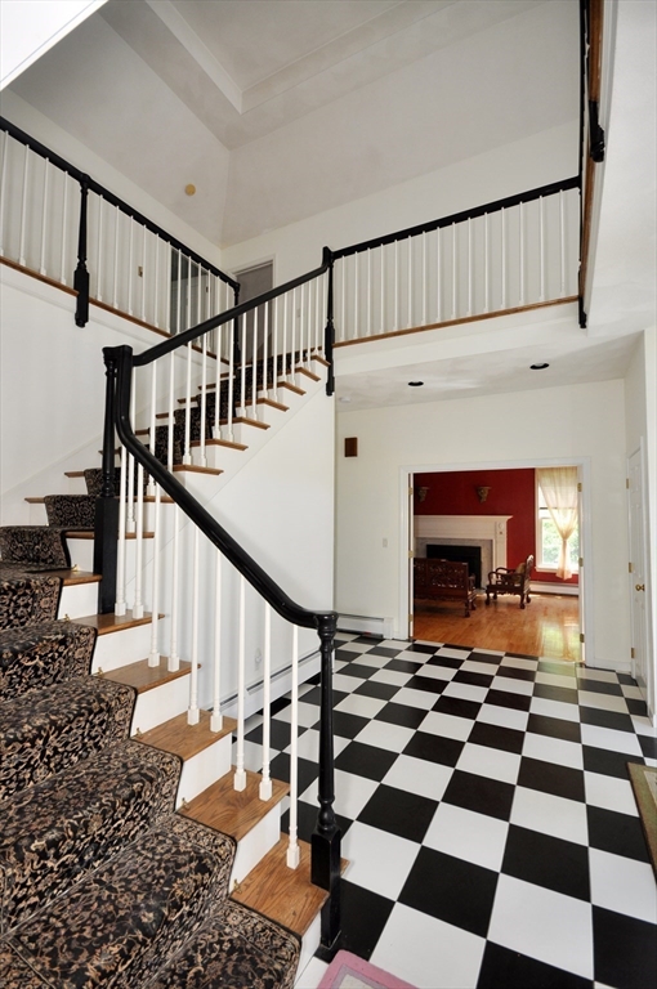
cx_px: 328
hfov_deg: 77.2
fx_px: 412
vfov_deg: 100.5
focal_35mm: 15
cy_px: 494
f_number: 5.6
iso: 400
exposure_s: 1/60
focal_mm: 10
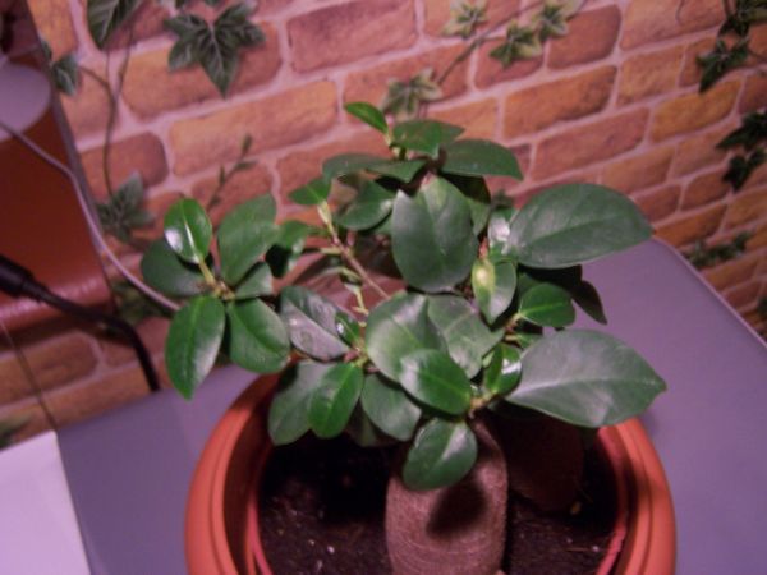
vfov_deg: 37.7
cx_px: 384
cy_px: 288
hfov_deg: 49.0
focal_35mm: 38
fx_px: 842
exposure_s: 1/8
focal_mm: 6.3
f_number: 2.8
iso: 140
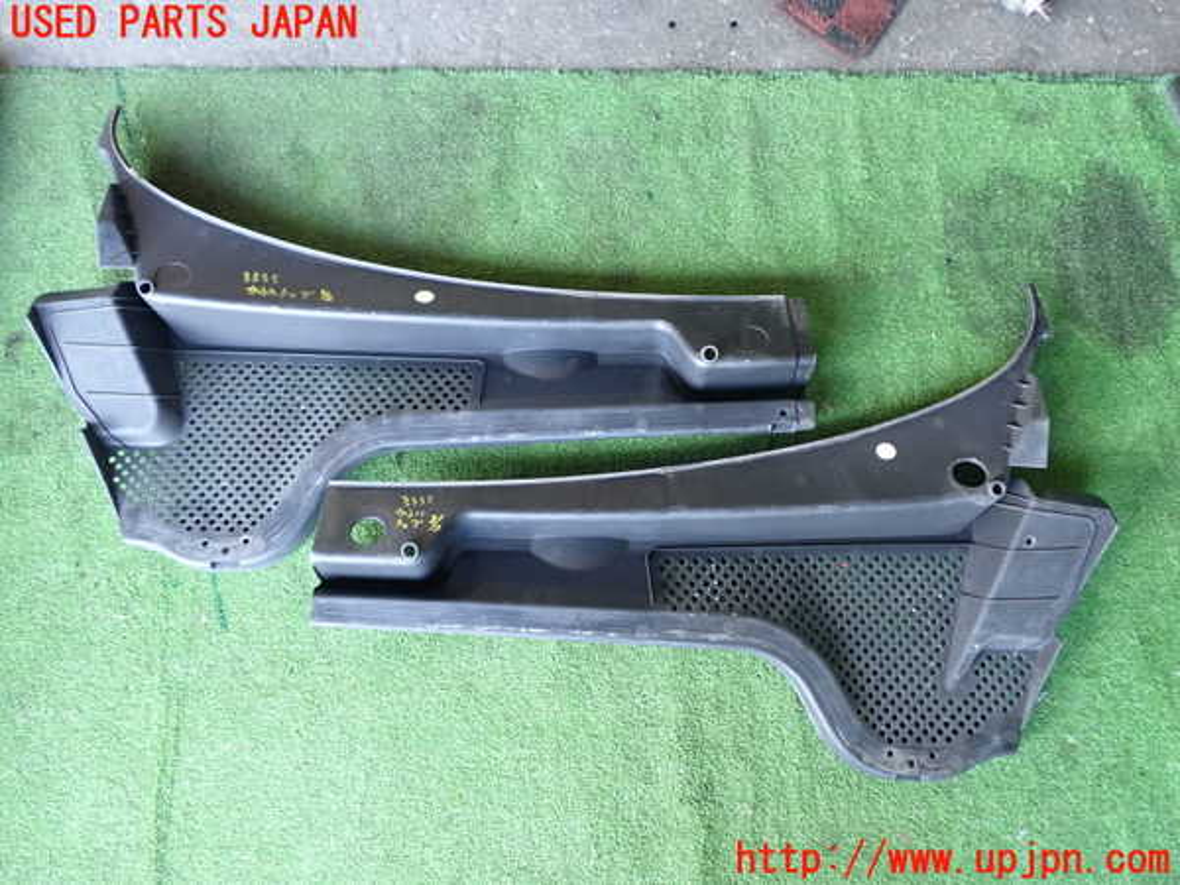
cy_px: 442
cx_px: 590
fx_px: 1023
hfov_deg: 60.0
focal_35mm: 30
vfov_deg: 46.8
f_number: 2.3
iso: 250
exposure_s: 1/30
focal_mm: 5.4
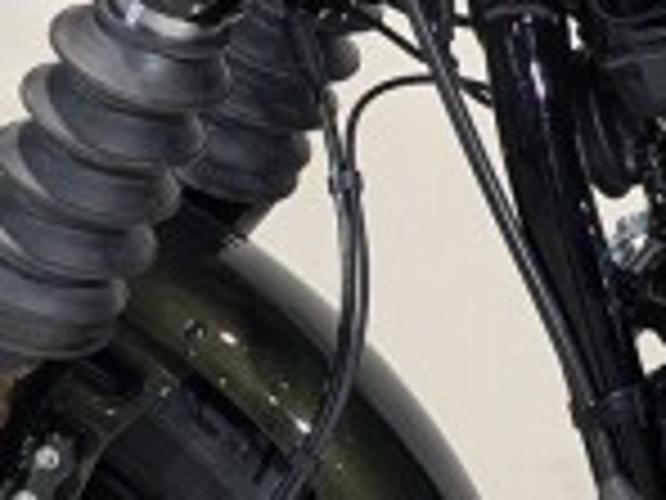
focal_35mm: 173
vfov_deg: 8.4
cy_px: -257
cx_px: 1465
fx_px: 3328
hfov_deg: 10.3
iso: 113
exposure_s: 1/120
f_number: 1.85
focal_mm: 6.81
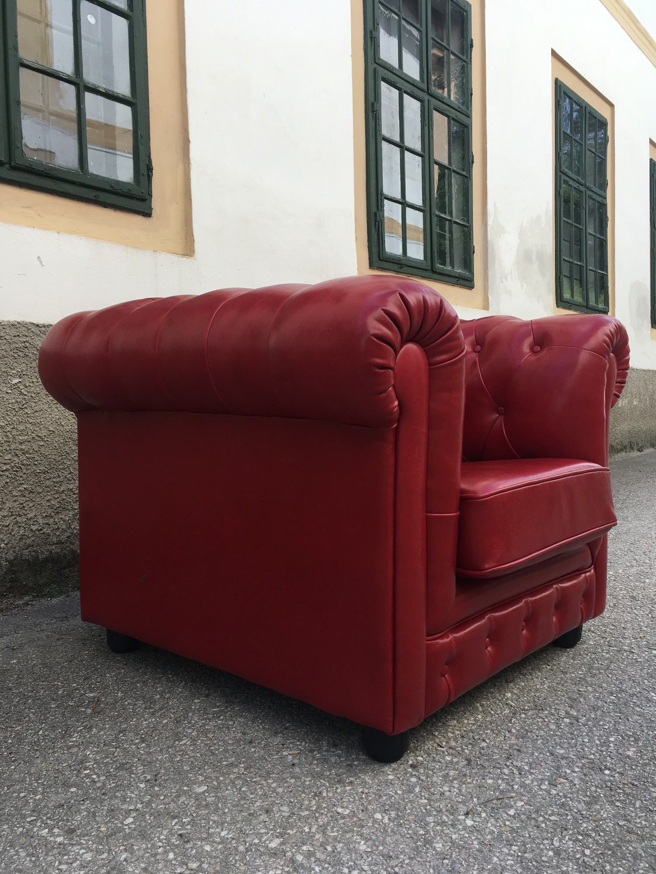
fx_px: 733
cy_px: 437
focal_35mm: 29
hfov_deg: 48.2
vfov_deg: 61.7
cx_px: 328
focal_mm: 4.15
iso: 25
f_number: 2.2
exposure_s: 1/605
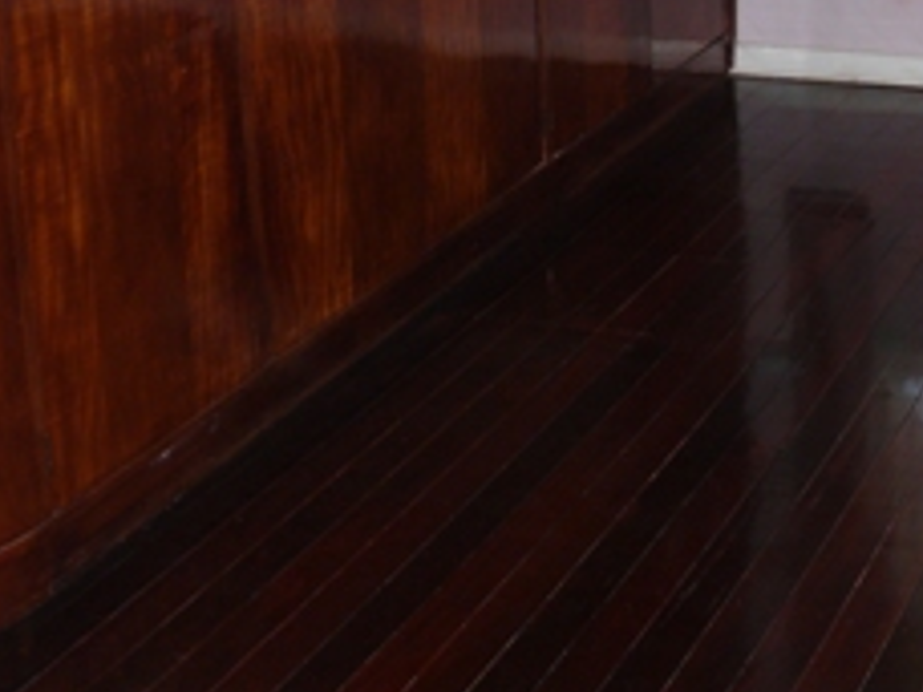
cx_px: 743
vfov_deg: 17.3
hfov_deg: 23.5
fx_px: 2186
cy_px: -85
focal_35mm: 82
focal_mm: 7.4
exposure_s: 1/30
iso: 125
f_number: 2.8
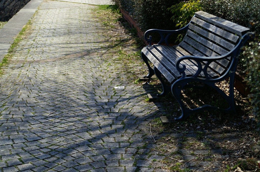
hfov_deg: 22.6
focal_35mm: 90
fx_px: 649
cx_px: 130
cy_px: 86
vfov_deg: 15.1
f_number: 2.8
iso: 100
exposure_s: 1/2000
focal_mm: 60
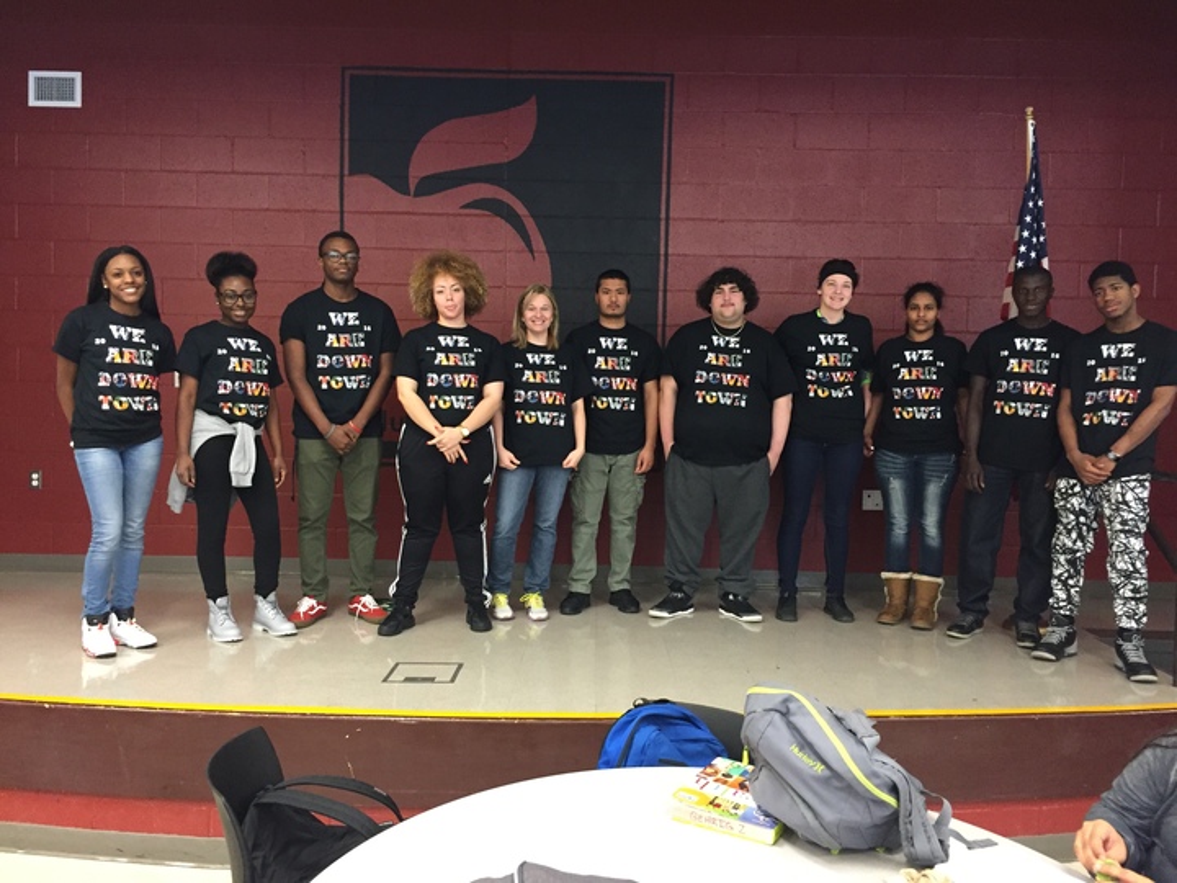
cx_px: 588
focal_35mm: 29
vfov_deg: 48.2
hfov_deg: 61.7
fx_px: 986
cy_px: 442
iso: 200
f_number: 2.2
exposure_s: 1/30
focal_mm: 4.15
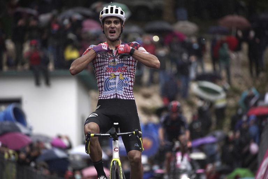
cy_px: 90
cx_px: 134
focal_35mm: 400
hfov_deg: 5.2
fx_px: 2978
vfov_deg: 3.4
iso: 2000
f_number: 5.6
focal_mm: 400
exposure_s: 1/1250
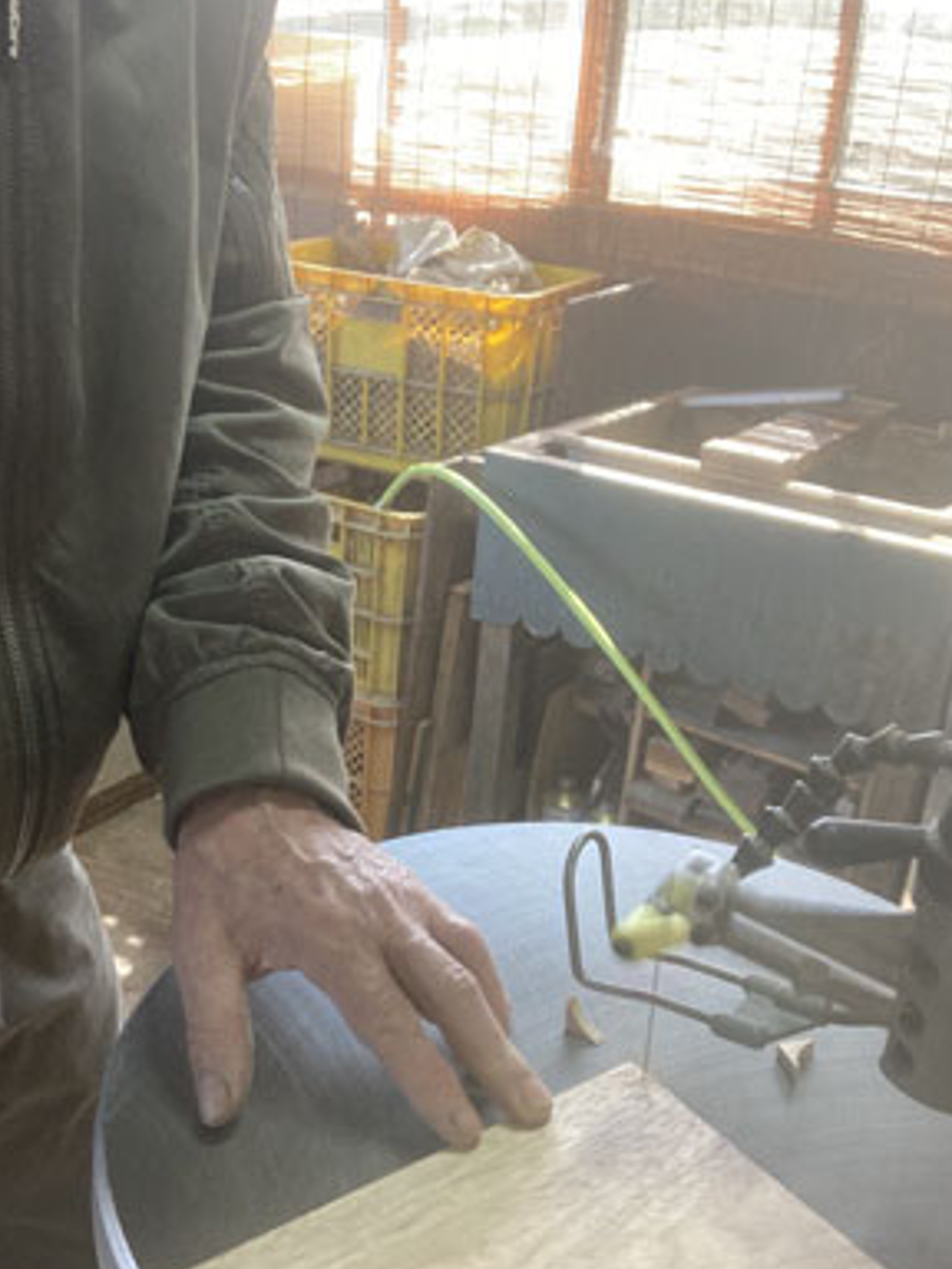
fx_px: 1467
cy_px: 701
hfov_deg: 35.9
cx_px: 450
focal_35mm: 40
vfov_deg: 46.7
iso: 200
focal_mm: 2.87
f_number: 2.2
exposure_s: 1/60
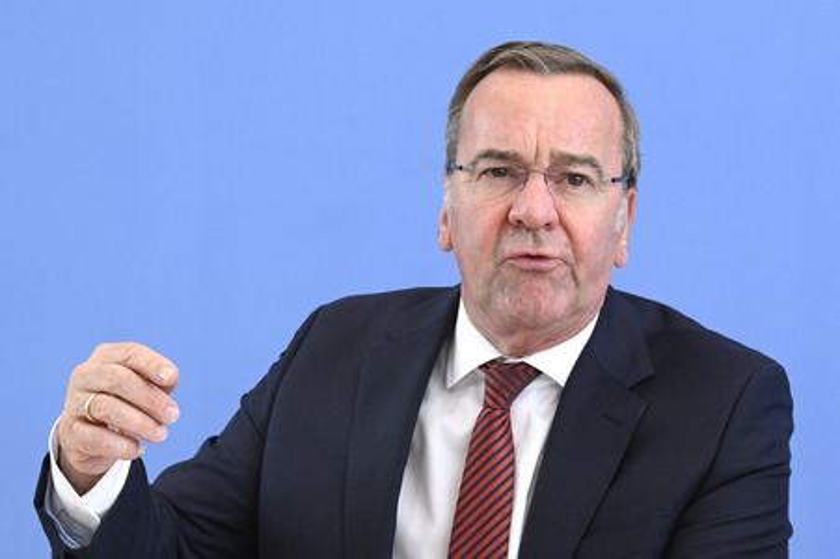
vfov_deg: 14.4
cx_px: 420
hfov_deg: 21.5
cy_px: 280
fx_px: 2215
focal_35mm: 95
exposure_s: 1/640
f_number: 7.1
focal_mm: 95
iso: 3200
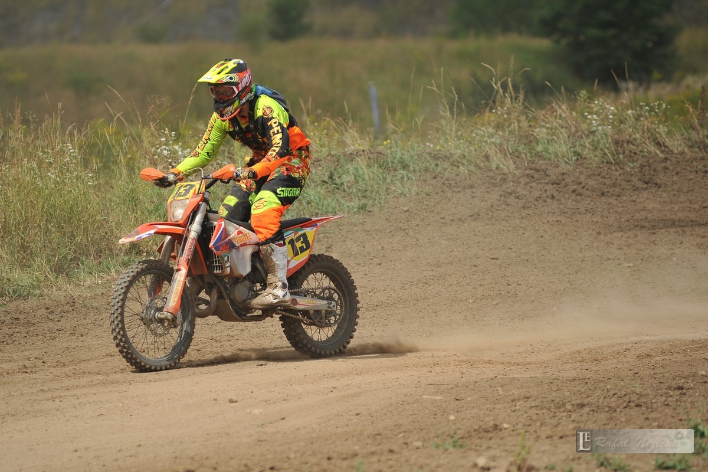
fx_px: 3933
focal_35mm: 200
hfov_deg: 10.3
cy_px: 236
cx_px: 354
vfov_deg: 6.9
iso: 200
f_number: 3.5
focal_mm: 200
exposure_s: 1/3200
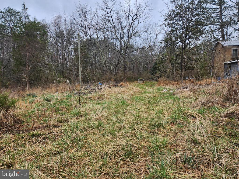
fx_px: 159
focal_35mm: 23
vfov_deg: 58.9
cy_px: 90
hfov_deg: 73.9
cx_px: 120
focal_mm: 5.4
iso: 32
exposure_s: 1/180
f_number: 1.8
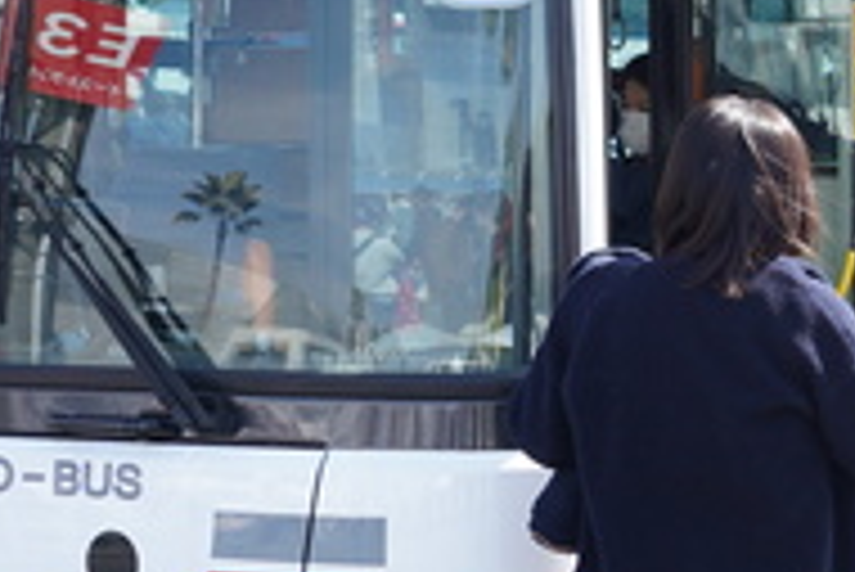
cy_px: 182
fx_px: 2900
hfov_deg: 16.2
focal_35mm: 122
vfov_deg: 11.2
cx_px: 963
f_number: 5.6
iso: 125
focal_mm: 29
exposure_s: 1/160
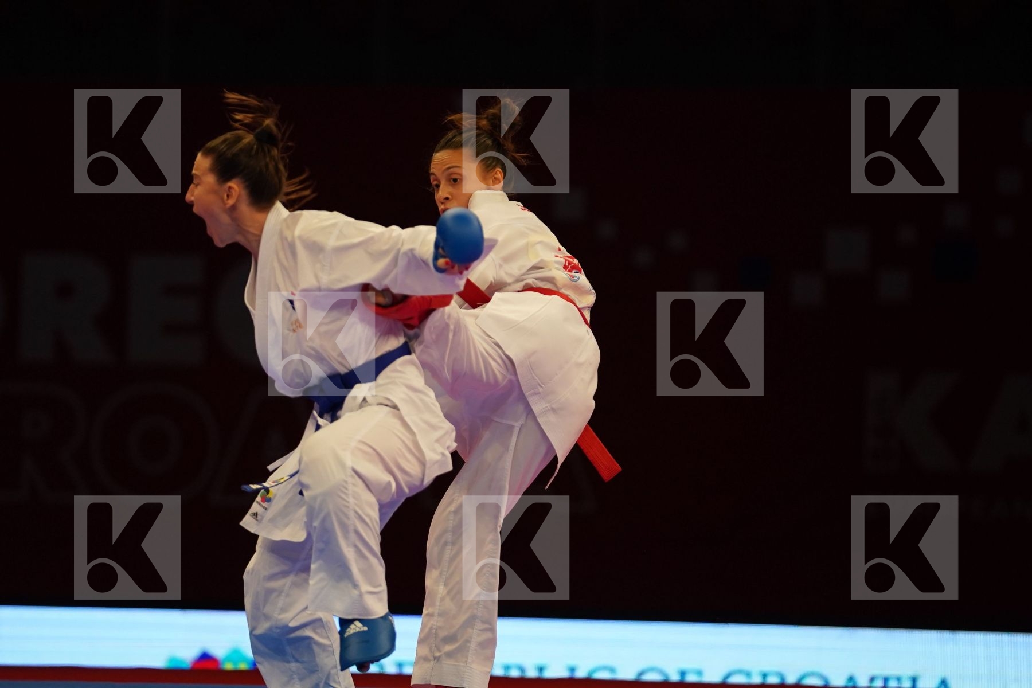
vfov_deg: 5.5
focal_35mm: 252
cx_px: 516
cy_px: 344
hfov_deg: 8.2
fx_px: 7223
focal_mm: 168
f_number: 2.8
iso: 2000
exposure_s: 1/1000
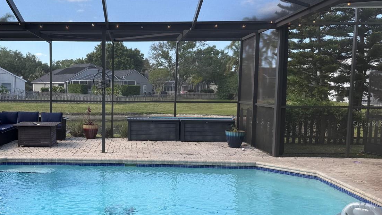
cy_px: 124
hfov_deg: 51.1
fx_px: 385
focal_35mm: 38
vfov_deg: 31.1
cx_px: 108
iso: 80
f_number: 1.78
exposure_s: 1/849
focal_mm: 6.76
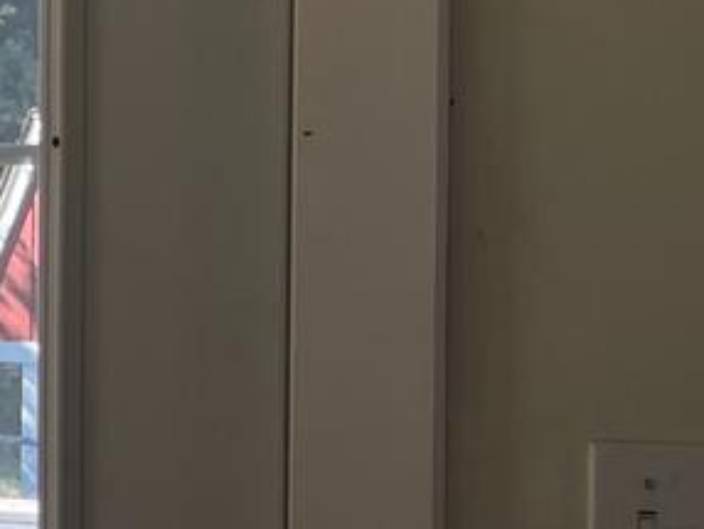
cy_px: 342
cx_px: -1718
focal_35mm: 186
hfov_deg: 8.2
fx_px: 3786
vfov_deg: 8.0
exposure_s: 1/265
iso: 32
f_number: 1.6
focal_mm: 5.1
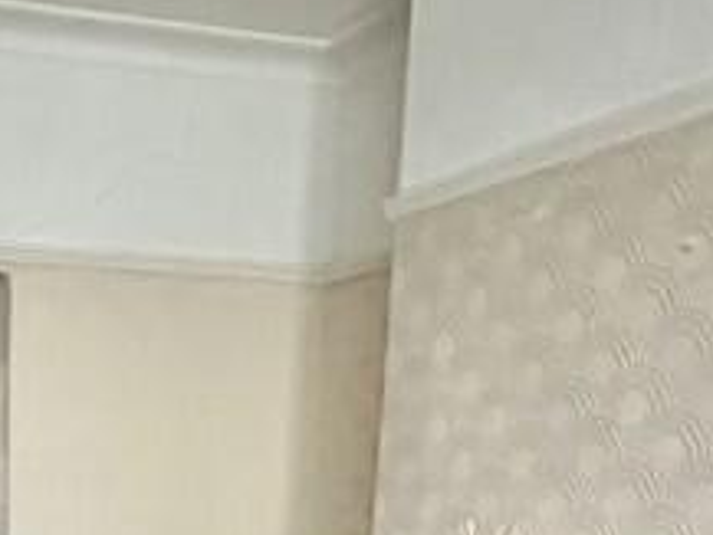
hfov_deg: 27.1
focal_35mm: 66
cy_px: 840
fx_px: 1360
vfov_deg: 19.1
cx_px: -62
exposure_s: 1/51
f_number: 2.2
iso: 1250
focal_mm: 2.22
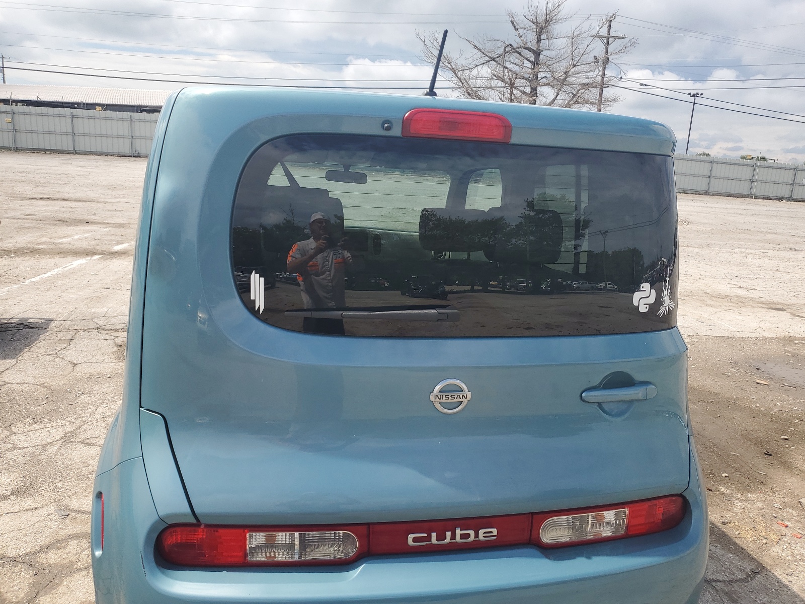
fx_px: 605
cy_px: 302
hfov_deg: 67.3
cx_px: 402
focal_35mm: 26
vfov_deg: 53.1
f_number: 1.5
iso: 50
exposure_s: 1/2500
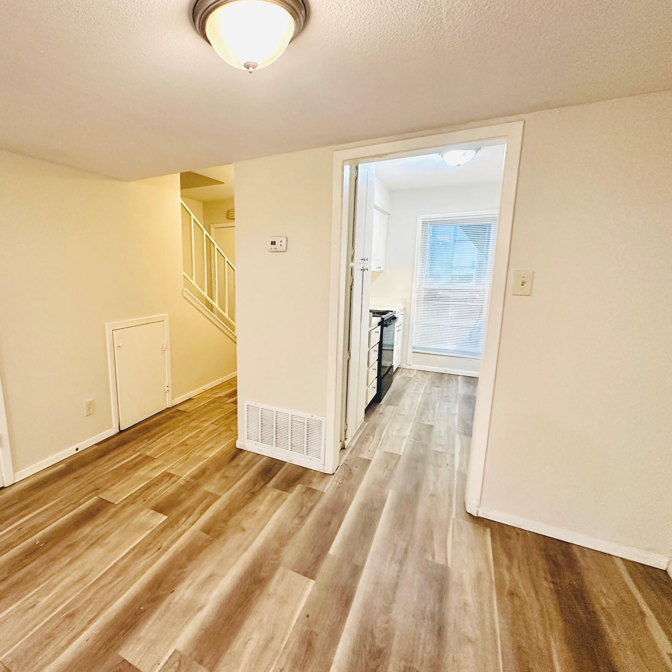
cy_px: 331
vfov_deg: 84.0
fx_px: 373
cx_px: 253
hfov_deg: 82.4
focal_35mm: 17
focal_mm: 2.22
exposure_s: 1/60
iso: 320
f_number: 2.2
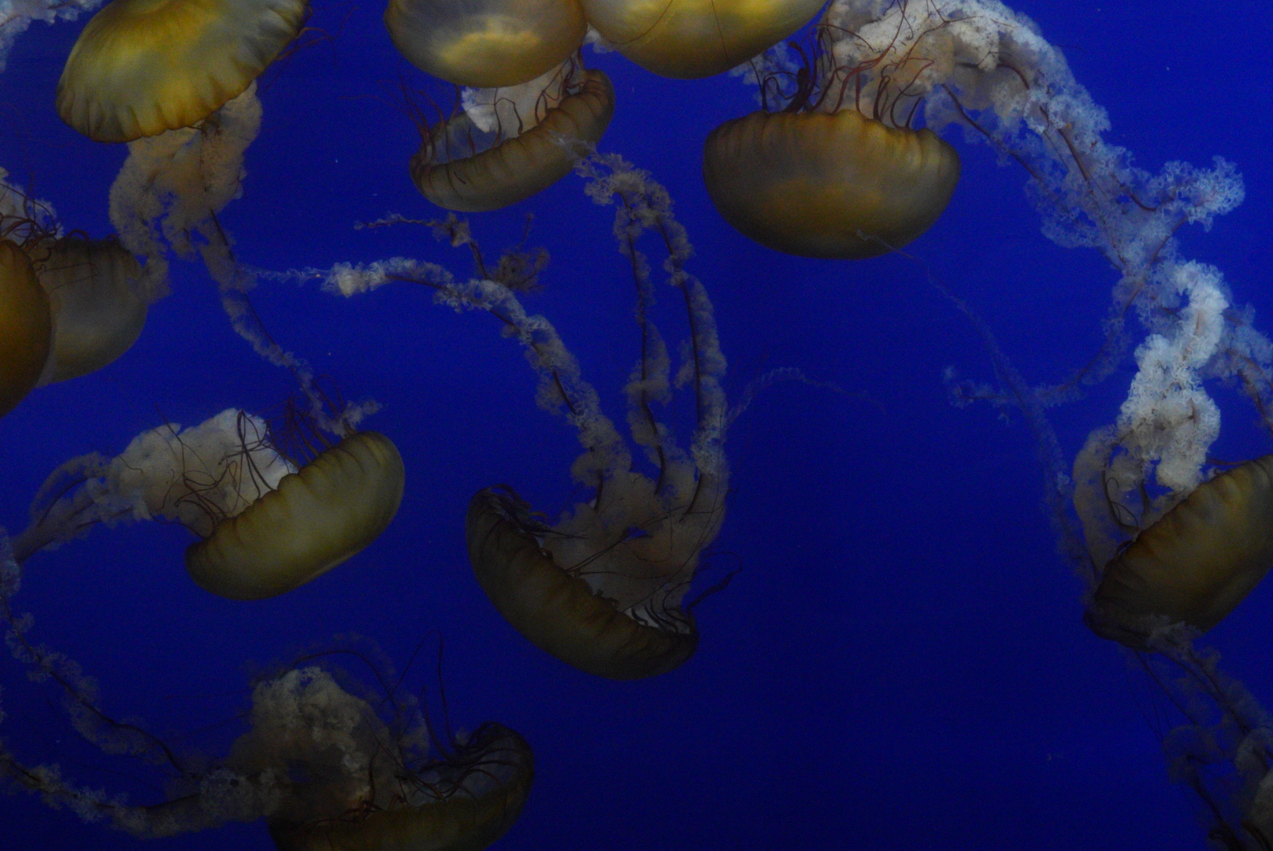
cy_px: 426
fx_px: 4777
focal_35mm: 135
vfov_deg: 10.2
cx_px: 636
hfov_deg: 15.2
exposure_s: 1/250
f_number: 5
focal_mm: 90
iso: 5000
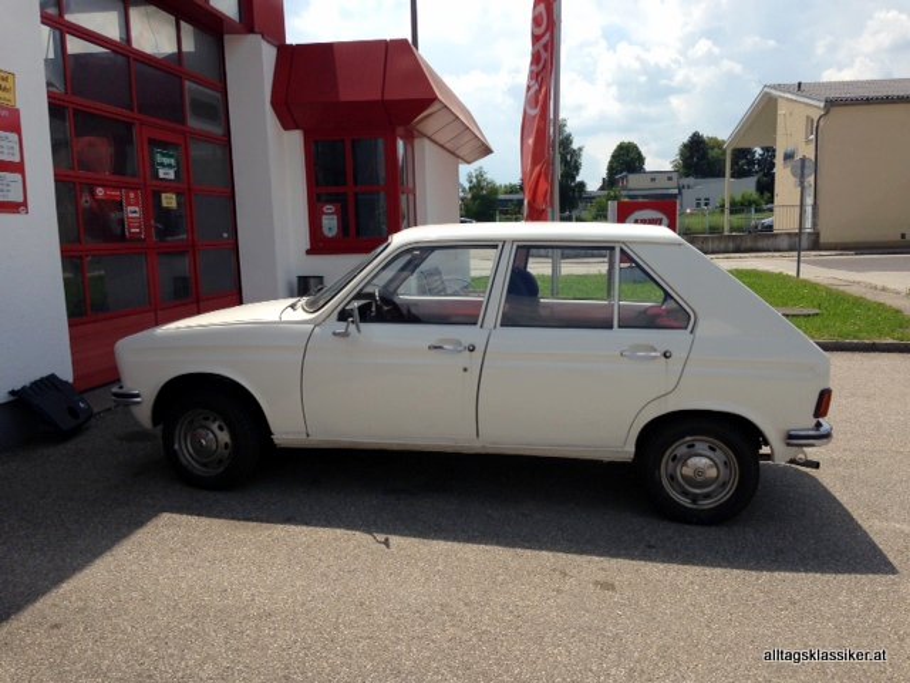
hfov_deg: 55.4
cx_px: 455
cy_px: 342
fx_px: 868
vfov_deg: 42.9
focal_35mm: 33
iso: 50
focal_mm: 4.12
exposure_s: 1/2008
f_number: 2.4
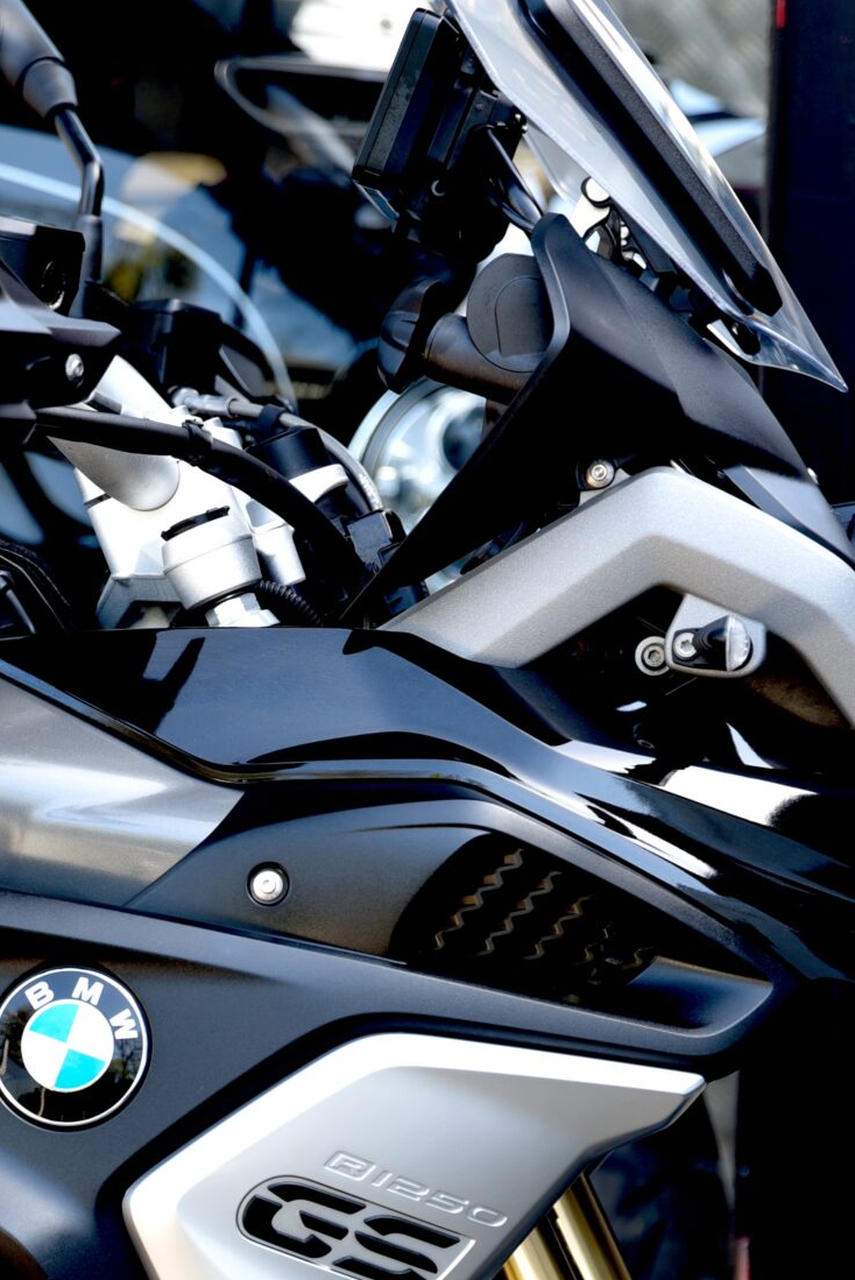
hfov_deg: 8.4
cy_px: 1210
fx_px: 5799
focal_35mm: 163
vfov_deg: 12.5
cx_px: 211
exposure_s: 1/60
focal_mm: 70
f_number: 3.5
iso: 100
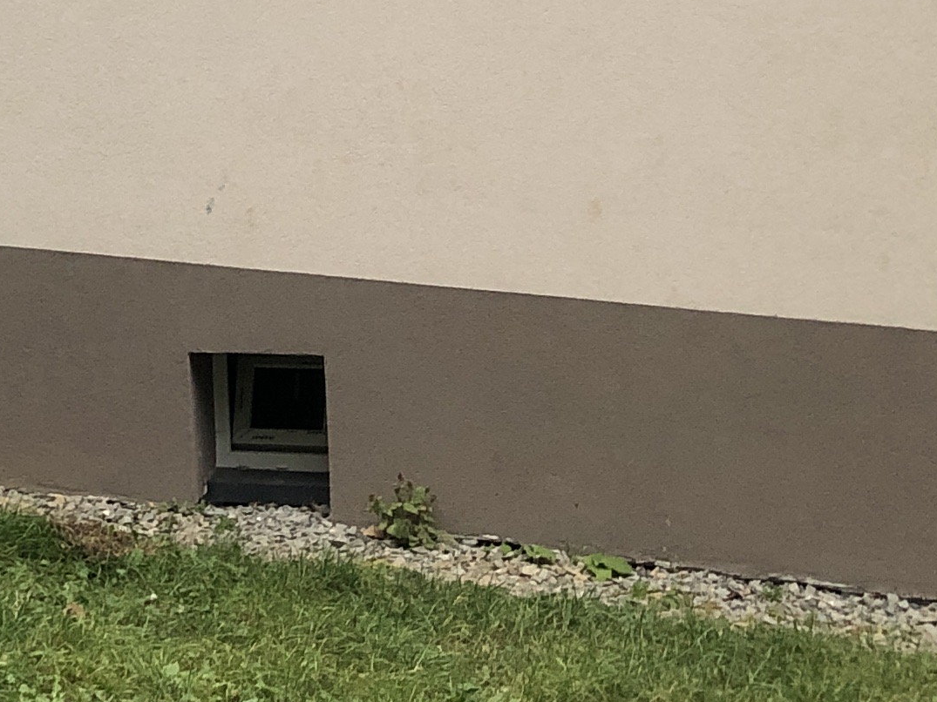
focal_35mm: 105
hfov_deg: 17.8
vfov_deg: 13.2
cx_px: -190
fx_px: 2842
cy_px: -375
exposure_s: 1/30
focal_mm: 3.99
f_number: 1.8
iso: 25
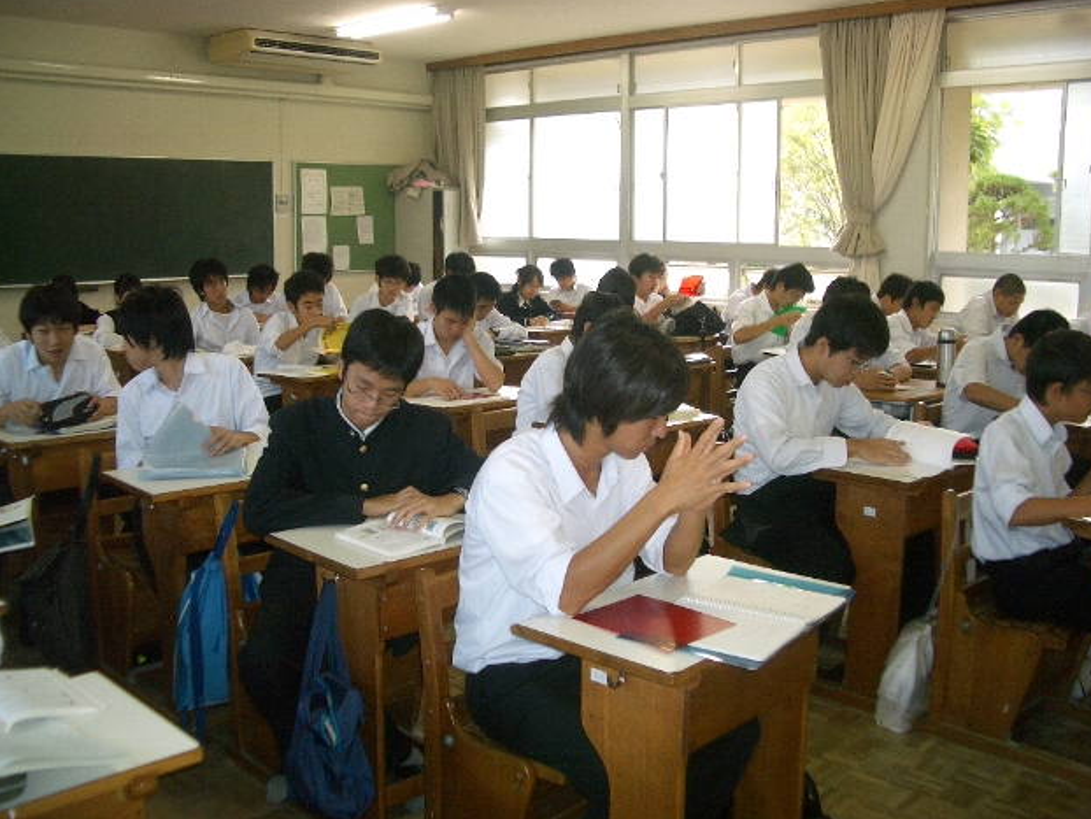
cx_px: 547
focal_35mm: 36
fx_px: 1135
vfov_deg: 39.7
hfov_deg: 51.3
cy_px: 402
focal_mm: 5.8
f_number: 2.6
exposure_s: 1/80
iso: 100
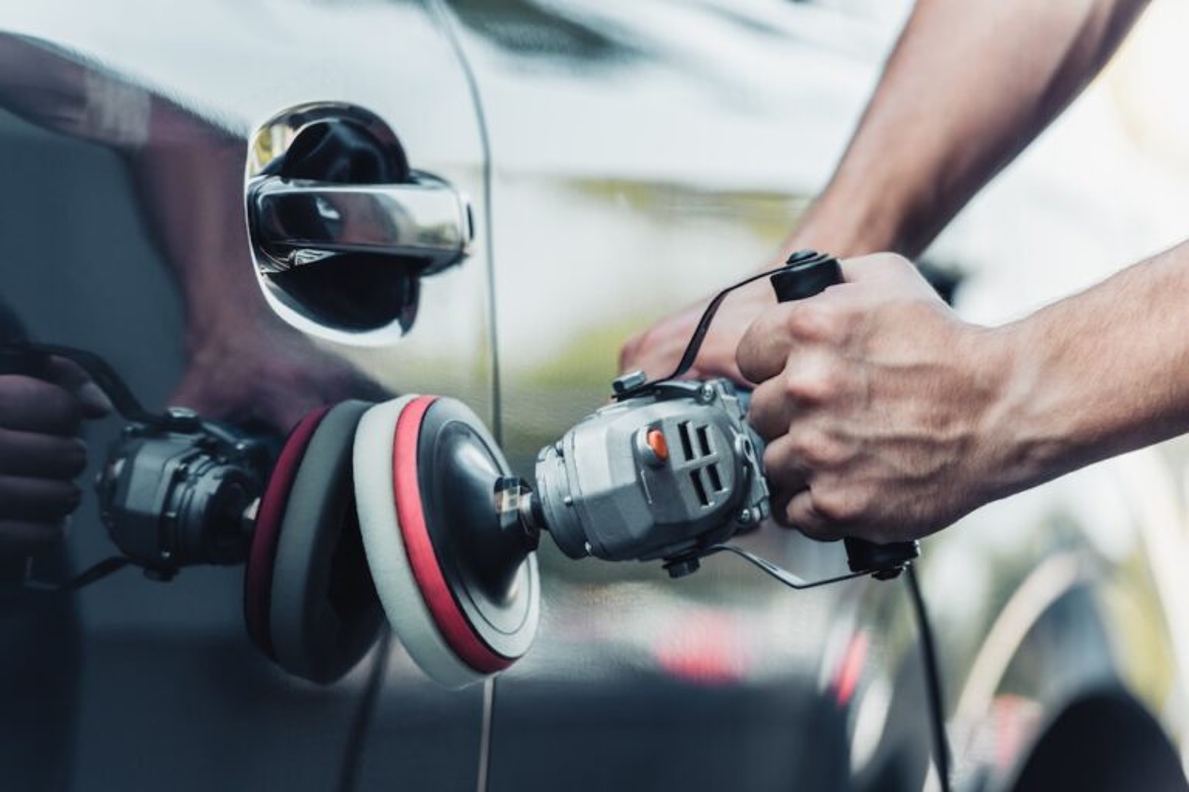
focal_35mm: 190
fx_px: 6275
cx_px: 594
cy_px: 396
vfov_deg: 7.2
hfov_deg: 10.8
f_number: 3.5
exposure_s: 1/250
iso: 200
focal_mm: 190
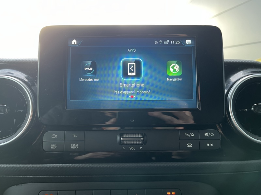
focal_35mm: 26
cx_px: 130
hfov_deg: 67.3
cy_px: 98
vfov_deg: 53.1
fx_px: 196
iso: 125
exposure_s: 1/53
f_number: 1.6
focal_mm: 5.1
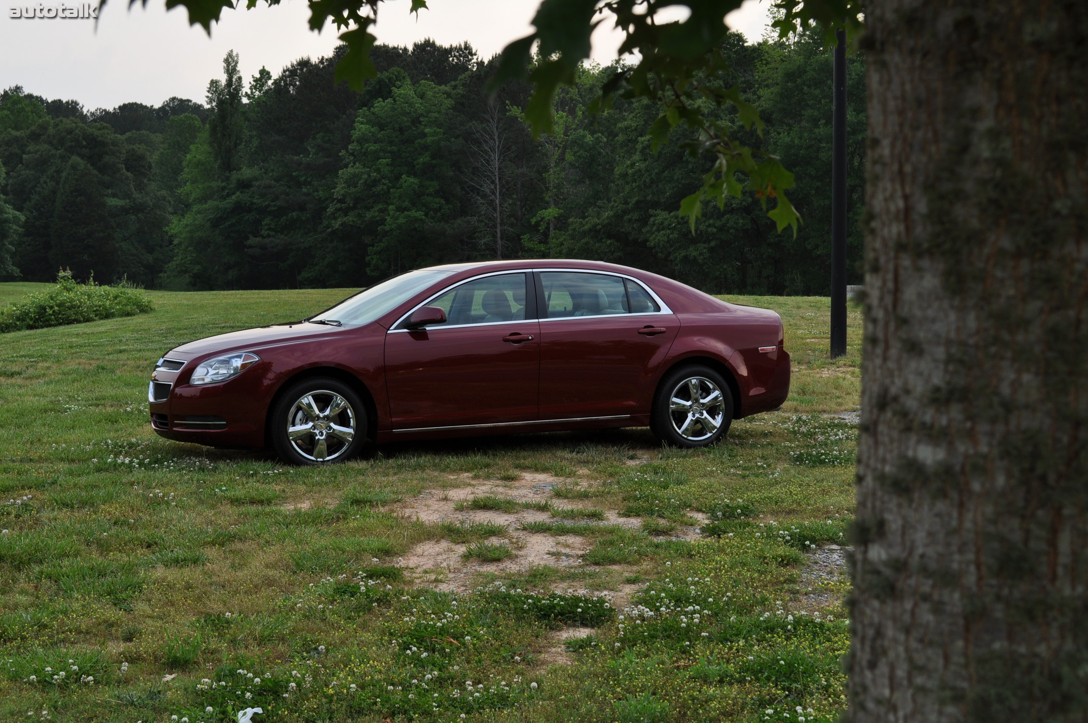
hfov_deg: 38.9
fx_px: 1540
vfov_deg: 26.4
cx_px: 544
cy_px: 362
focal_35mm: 51
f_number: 9
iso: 200
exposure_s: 1/100
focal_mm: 34
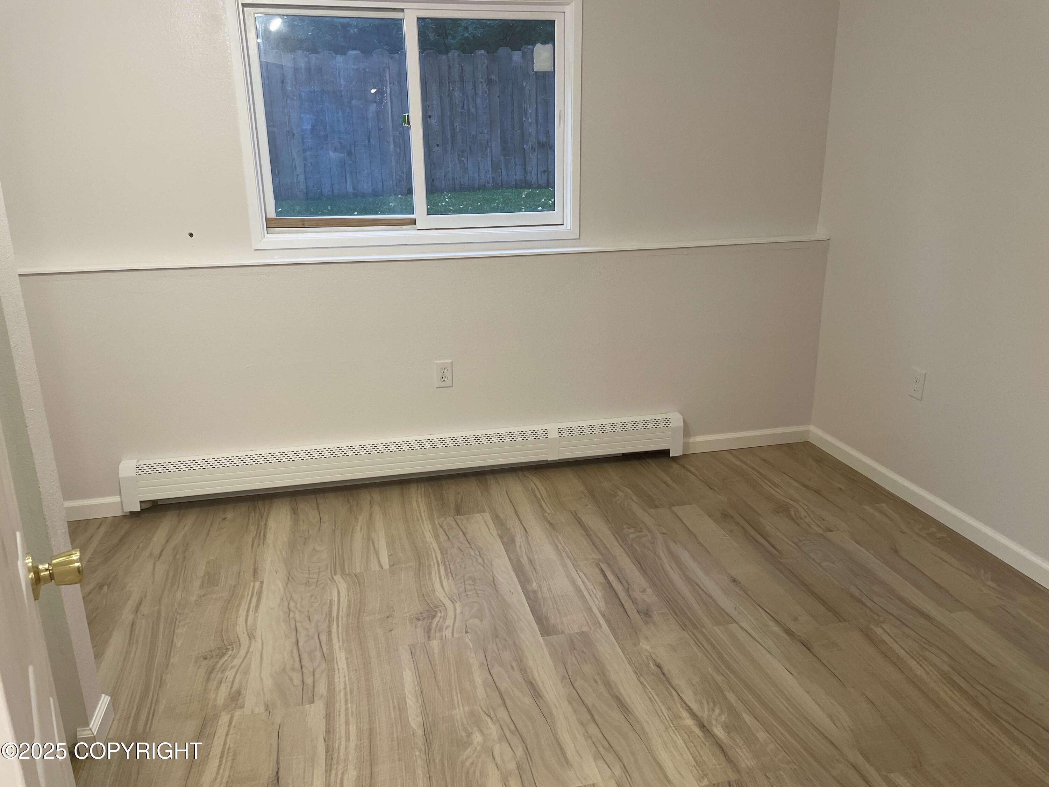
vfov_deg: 53.1
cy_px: 394
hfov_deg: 67.3
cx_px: 524
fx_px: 788
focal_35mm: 26
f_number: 1.6
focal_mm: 4.2
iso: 100
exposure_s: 1/60
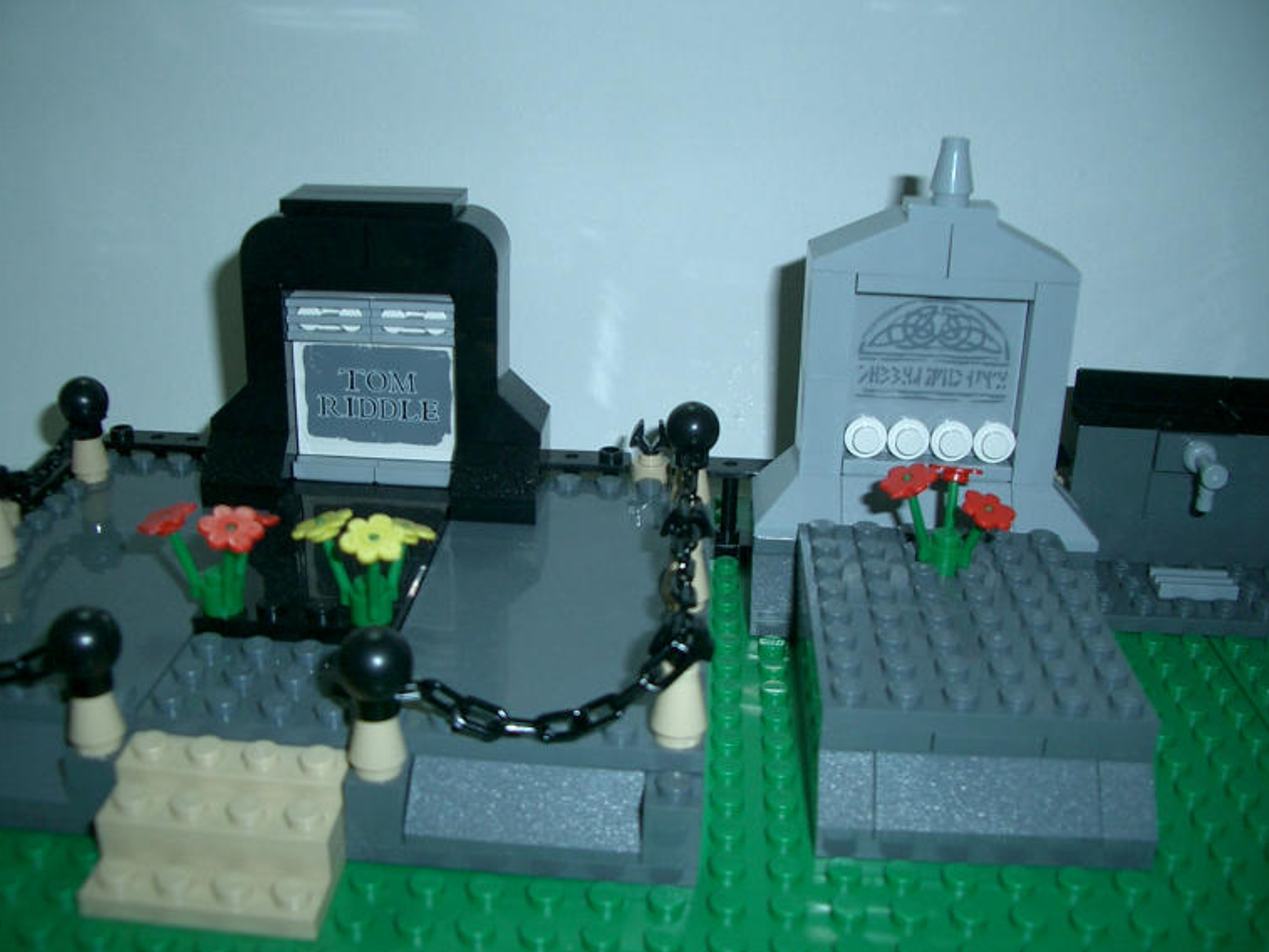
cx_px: 605
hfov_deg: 50.1
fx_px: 1357
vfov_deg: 38.7
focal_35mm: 37
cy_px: 474
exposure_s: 1/40
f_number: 2.6
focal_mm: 5.8
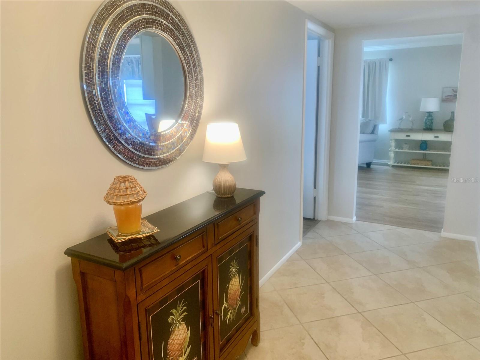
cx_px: 240
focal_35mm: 26
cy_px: 180
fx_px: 361
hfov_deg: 67.3
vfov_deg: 53.1
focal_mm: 4.25
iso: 100
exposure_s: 1/60
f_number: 1.8
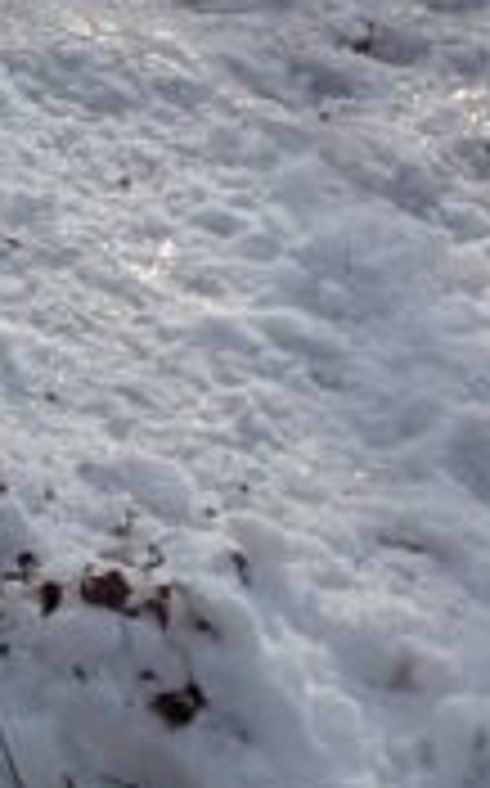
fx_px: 2763
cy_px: -466
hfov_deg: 8.9
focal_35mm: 129
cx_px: -769
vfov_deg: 14.8
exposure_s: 1/3774
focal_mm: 6.81
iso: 37
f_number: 1.85
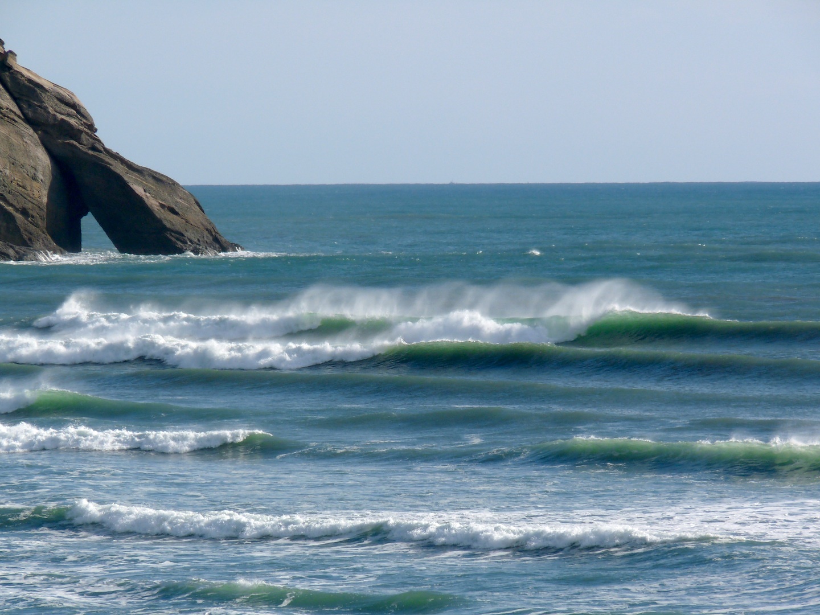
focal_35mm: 310
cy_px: 308
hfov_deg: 6.4
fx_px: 7343
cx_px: 410
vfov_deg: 4.8
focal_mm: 55.1
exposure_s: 1/500
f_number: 7.1
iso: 100
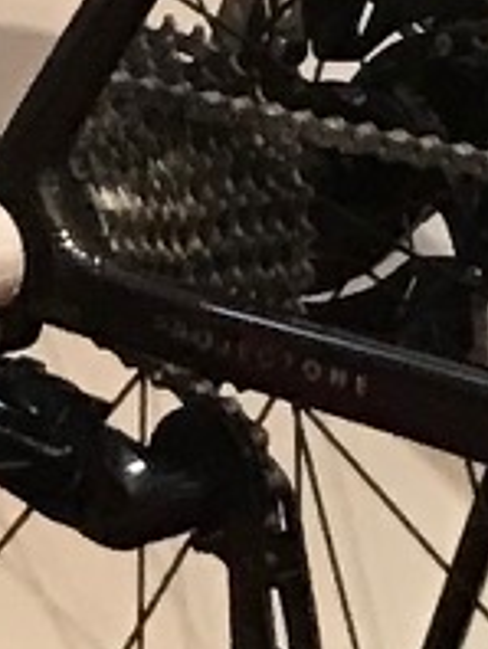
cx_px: 2420
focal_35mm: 285
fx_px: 5346
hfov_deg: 4.5
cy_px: -33
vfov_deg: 6.9
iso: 64
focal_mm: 3.99
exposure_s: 1/17
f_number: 1.8
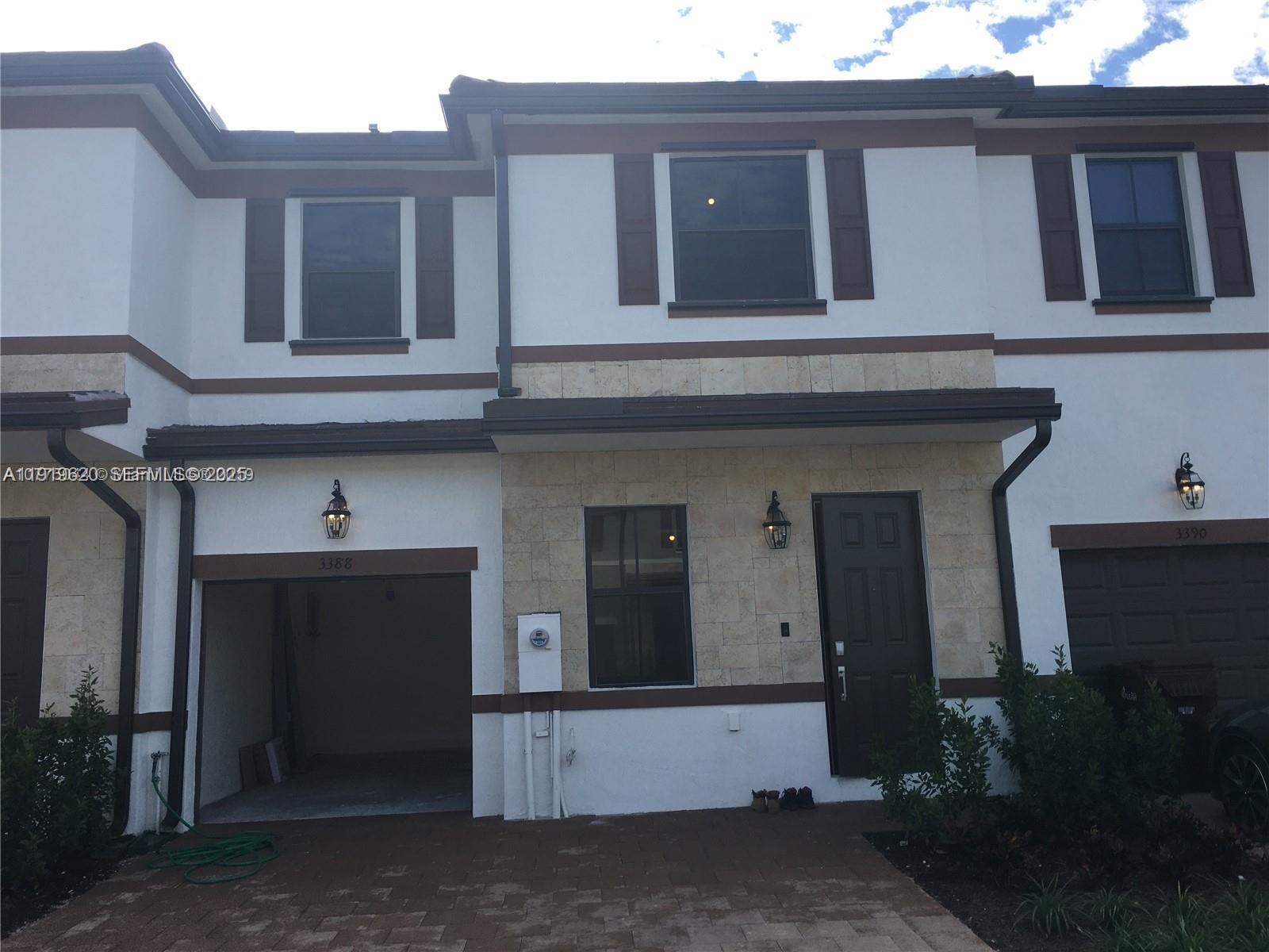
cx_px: 634
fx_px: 1063
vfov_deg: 48.2
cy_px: 476
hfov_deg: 61.7
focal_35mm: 29
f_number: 2.2
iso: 25
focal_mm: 4.15
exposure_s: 1/1054
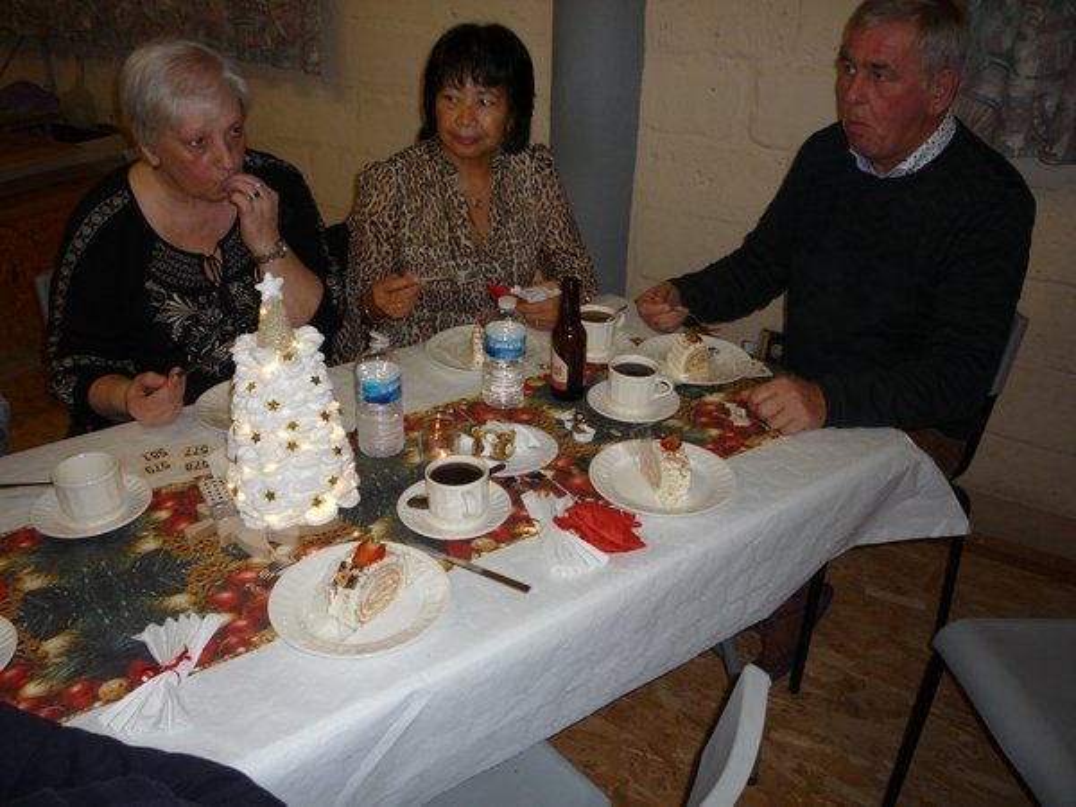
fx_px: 933
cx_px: 538
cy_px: 404
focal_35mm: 30
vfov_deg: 46.8
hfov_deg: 60.0
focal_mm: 5.2
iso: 100
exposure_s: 1/30
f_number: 3.3
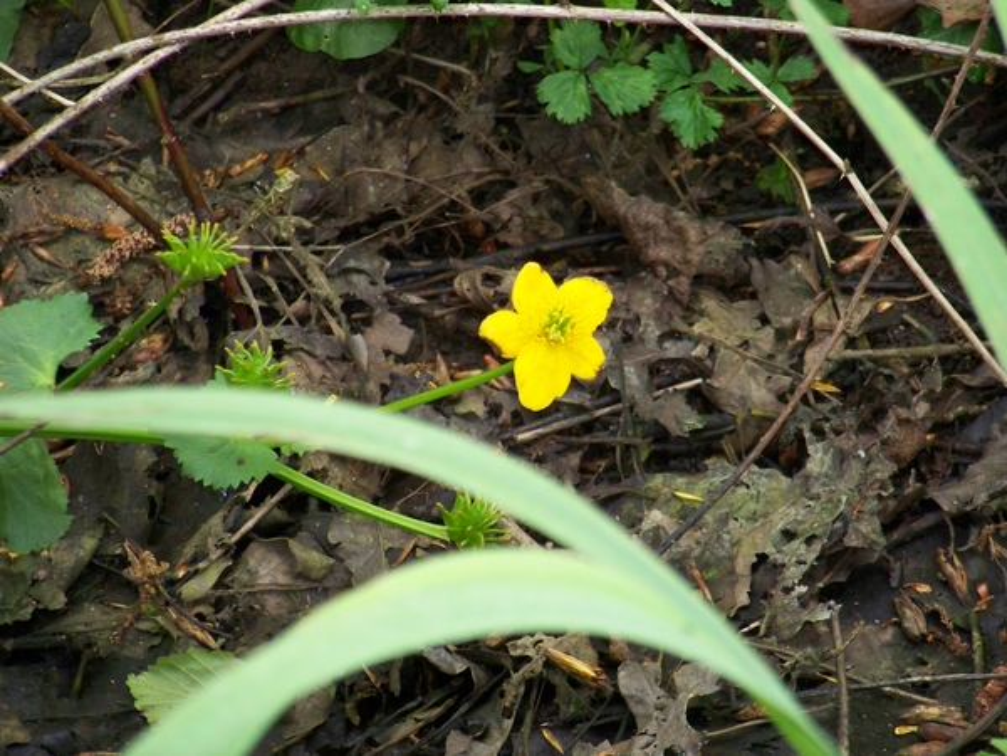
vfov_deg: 3.8
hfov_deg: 5.1
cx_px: 504
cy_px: 378
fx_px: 11316
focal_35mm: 389
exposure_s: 1/100
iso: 200
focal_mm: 64.4
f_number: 4.5
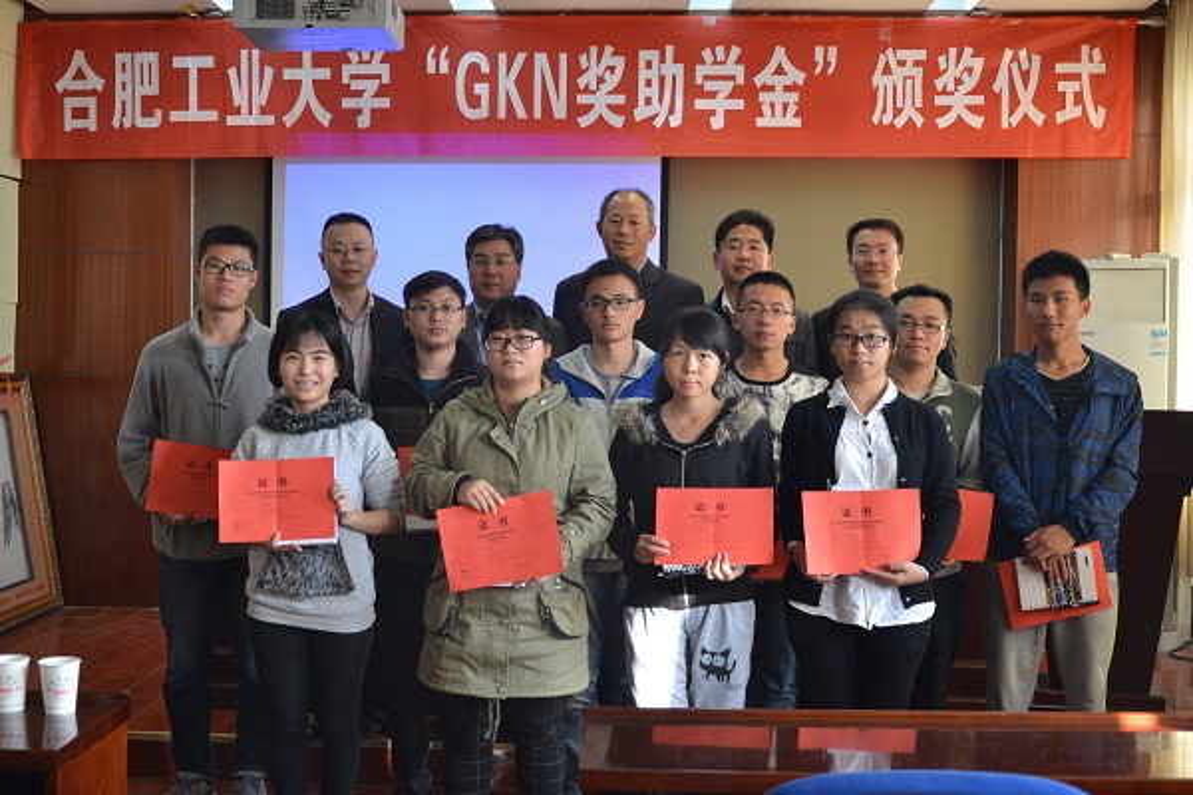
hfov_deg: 46.4
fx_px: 1392
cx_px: 596
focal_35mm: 42
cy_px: 398
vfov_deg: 31.9
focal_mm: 28
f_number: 4.5
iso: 1000
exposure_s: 1/50
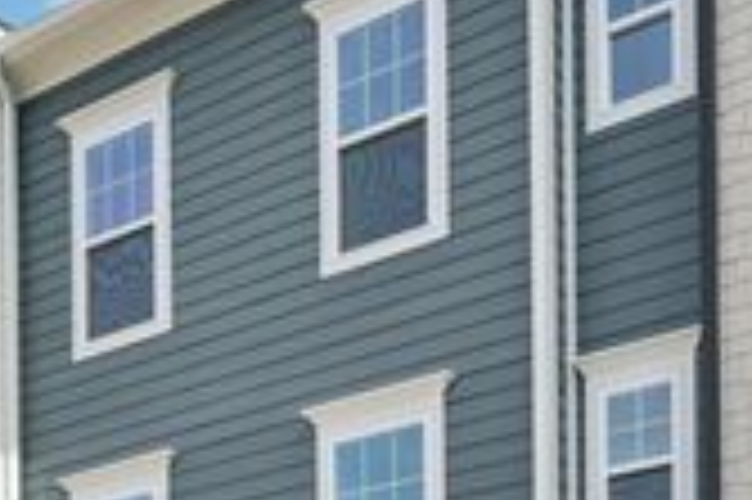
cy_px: 430
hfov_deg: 36.8
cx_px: 302
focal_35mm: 54
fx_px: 1127
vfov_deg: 24.4
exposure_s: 1/250
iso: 100
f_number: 8
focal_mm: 18
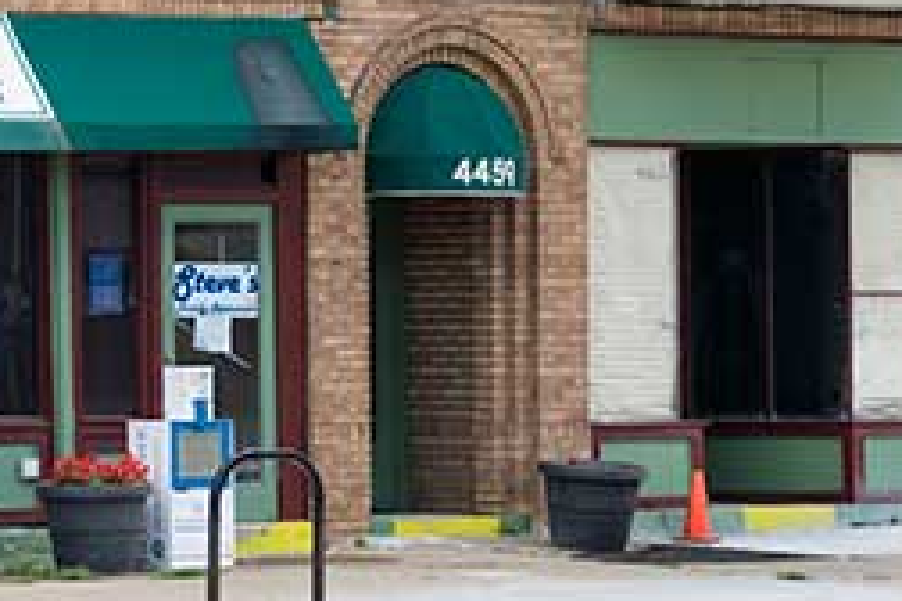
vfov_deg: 6.6
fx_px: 5211
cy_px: -72
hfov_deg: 9.8
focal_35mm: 208
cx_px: -172
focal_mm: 70
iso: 400
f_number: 10
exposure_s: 1/250
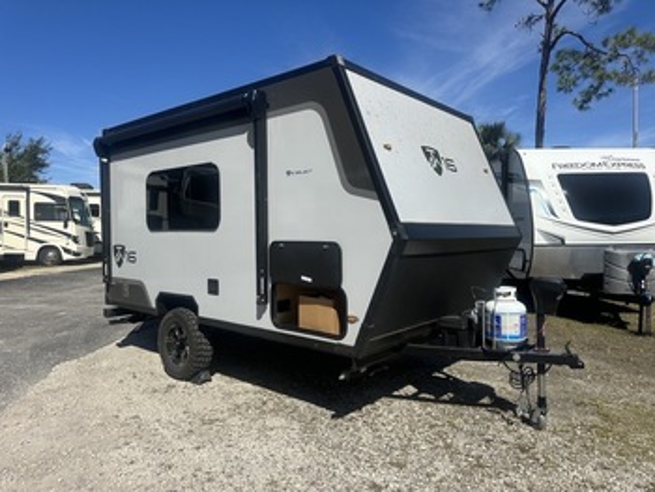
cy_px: 246
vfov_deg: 56.9
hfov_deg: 71.6
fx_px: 454
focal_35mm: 24
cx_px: 328
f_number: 1.78
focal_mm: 6.86
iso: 80
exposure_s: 1/7042
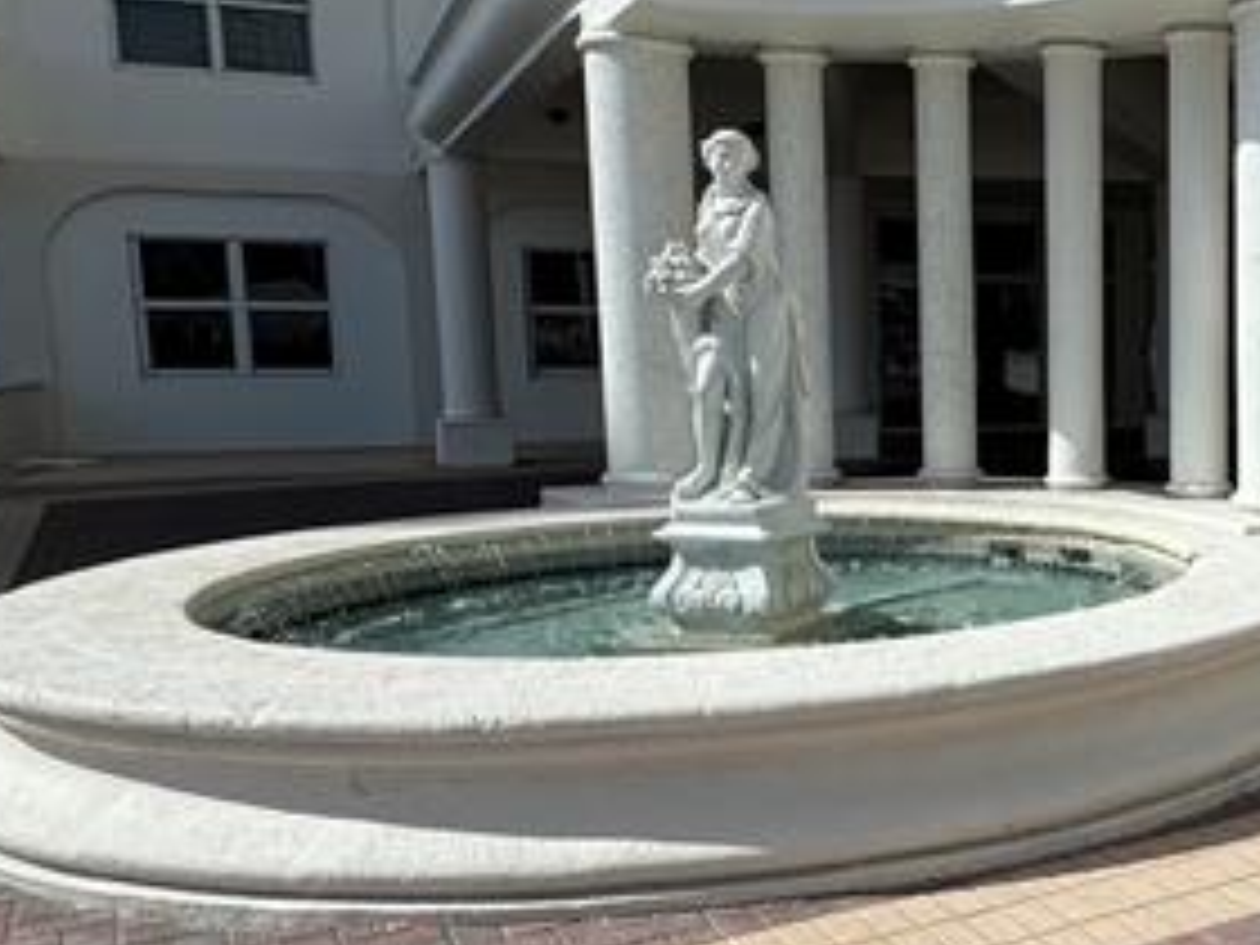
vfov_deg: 35.9
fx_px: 1456
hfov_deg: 40.2
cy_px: 518
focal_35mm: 40
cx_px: 1300
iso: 50
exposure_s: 1/3390
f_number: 2.2
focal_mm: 2.22
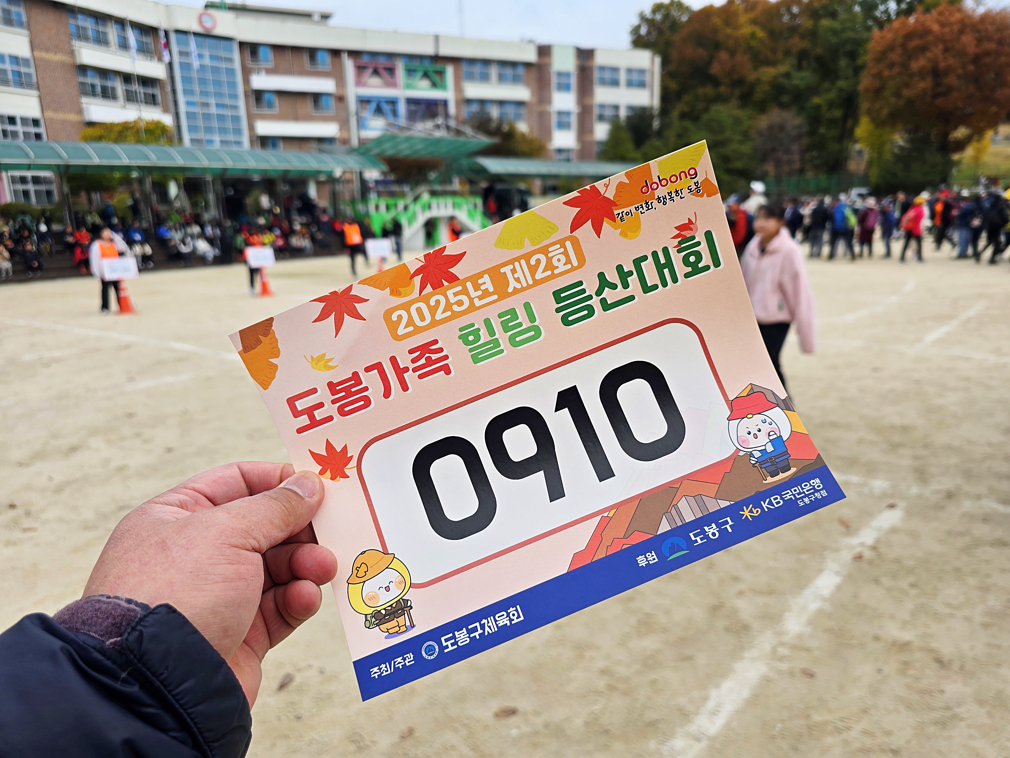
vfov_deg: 58.9
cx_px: 505
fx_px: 671
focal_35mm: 23
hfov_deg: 73.9
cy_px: 379
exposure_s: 1/180
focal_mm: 6.3
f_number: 1.7
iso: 12
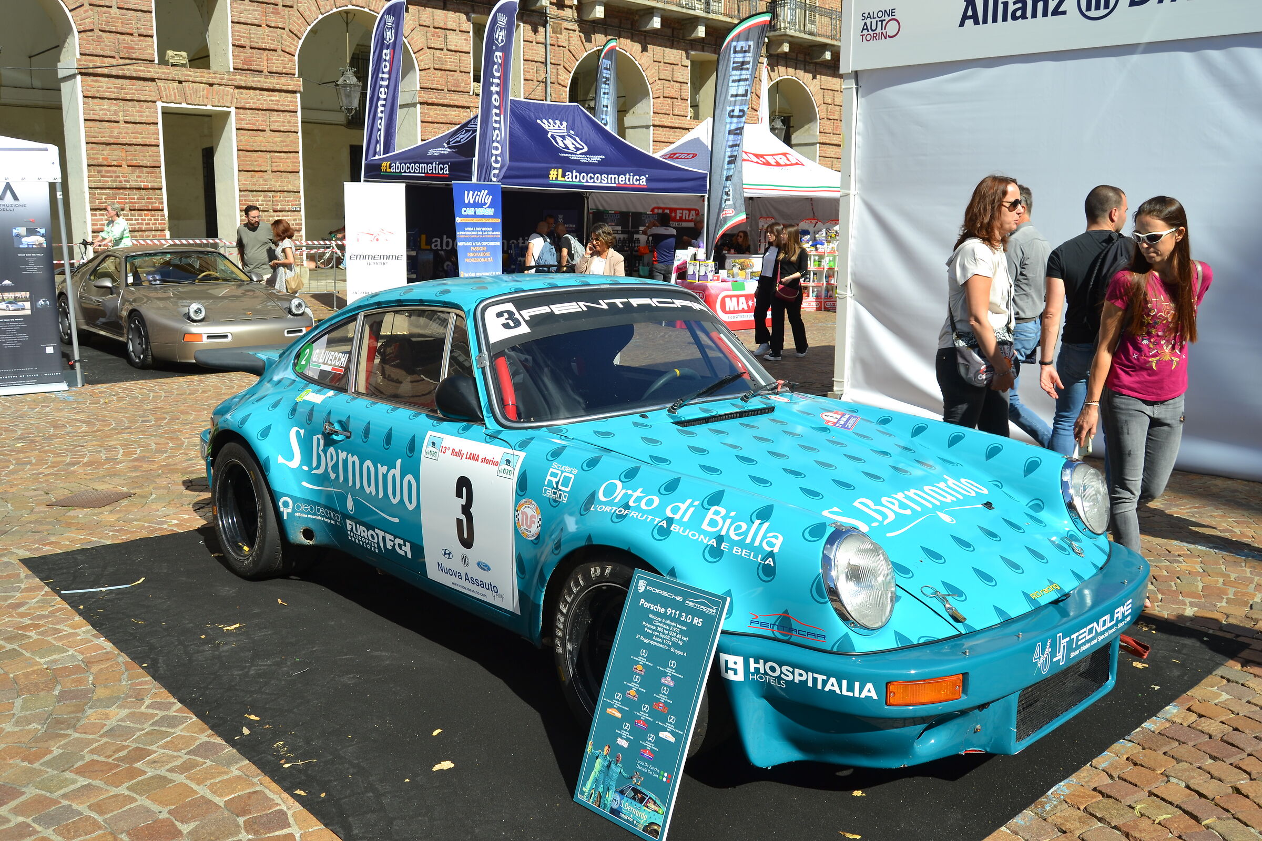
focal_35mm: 30
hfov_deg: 61.9
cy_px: 420
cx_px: 631
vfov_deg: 43.6
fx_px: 1052
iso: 100
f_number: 8
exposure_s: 1/250
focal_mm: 20
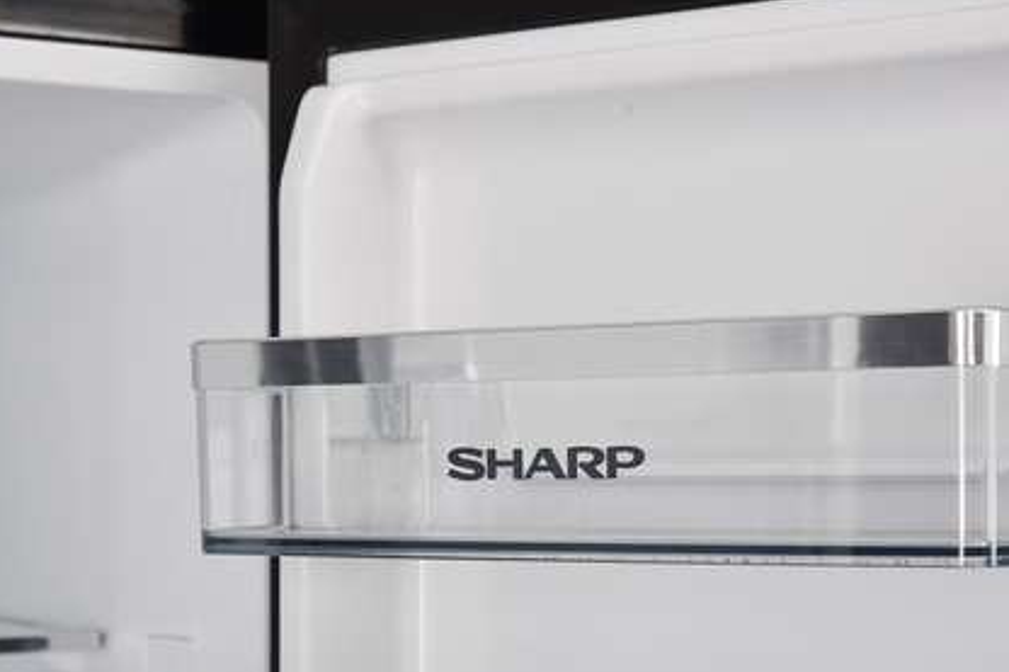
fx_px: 2830
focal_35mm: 101
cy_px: 459
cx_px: 585
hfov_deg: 20.2
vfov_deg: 13.5
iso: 64
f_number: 11
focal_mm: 70
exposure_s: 1/125
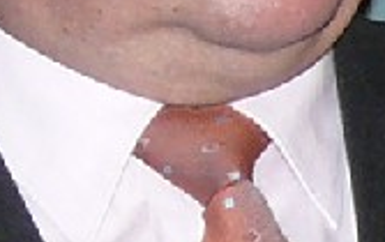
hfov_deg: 2.0
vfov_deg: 1.3
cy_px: 180
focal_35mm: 1027
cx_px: 115
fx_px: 10794
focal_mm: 16
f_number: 3.2
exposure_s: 1/60
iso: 100
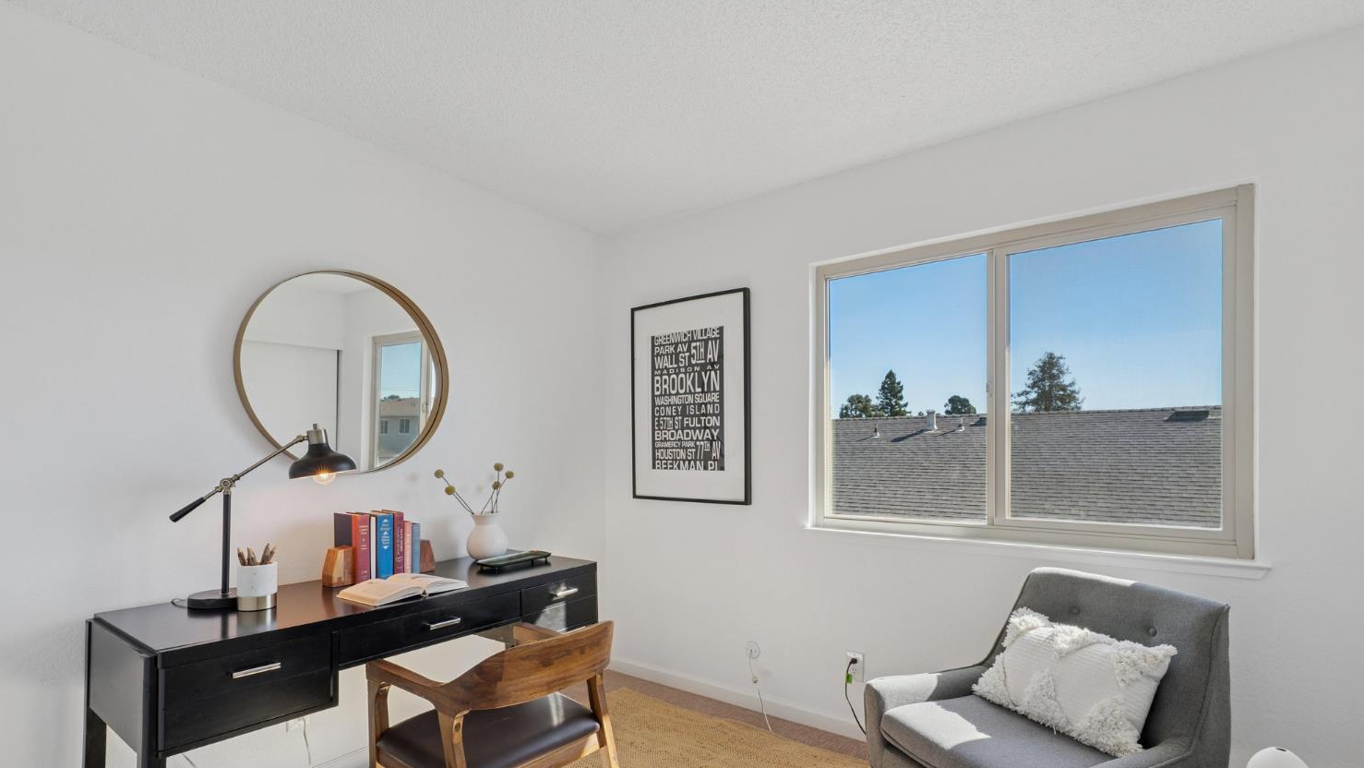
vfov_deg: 63.5
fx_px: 615
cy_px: 453
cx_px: 684
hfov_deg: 95.9
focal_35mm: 17
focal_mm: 16
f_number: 11
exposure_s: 1/30
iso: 200
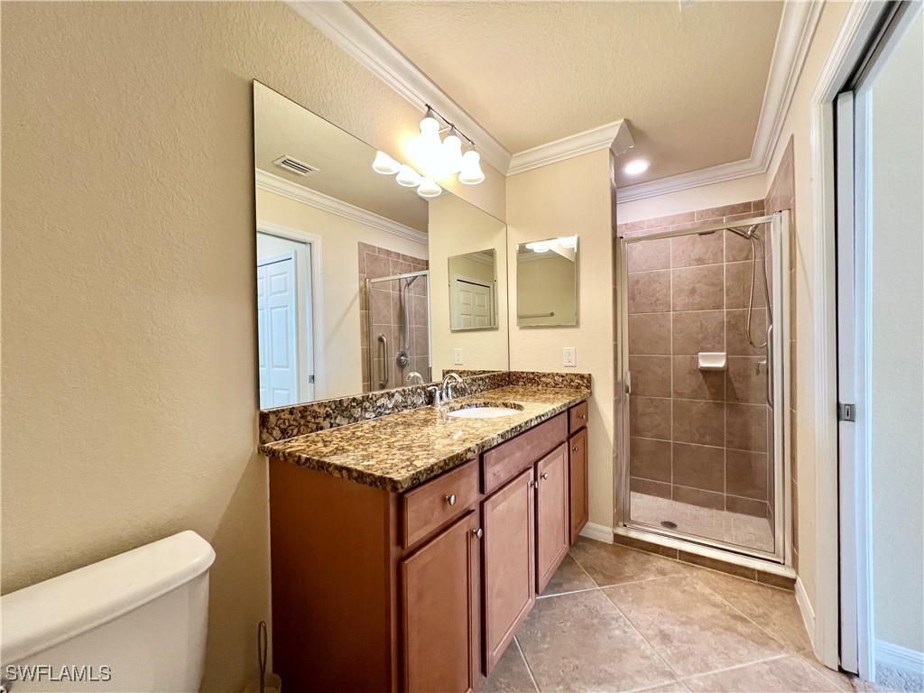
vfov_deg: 89.9
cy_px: 346
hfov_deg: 106.2
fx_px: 347
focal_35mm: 13
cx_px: 462
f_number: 1.8
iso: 160
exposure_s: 1/60
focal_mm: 1.57
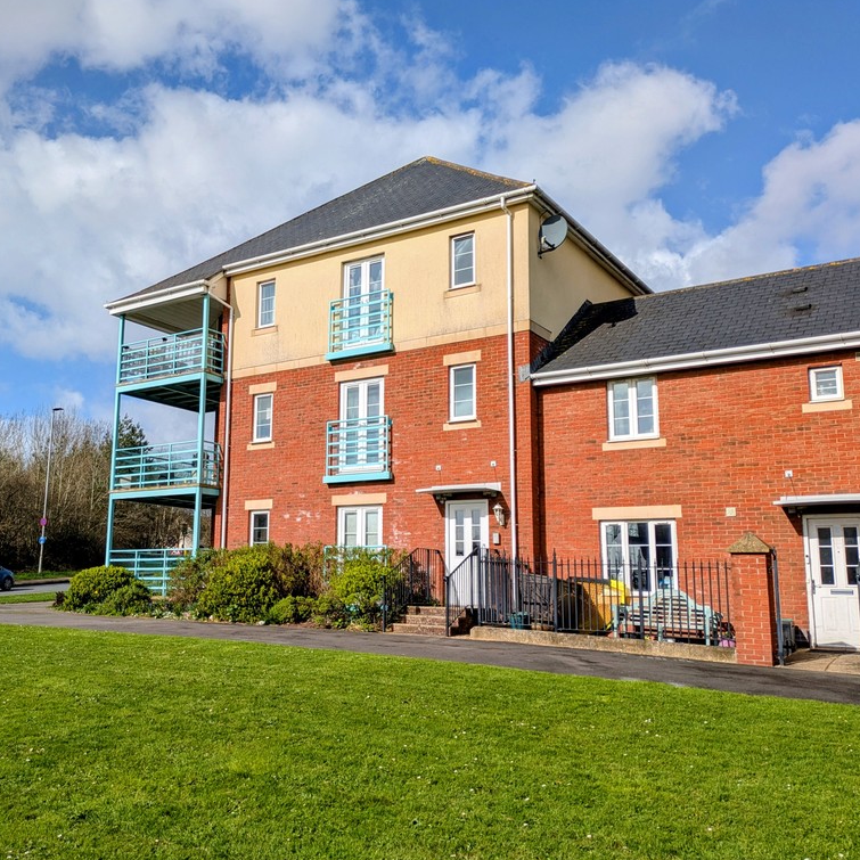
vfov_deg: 54.0
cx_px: 337
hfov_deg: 53.6
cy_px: 435
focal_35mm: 30
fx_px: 843
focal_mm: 5.43
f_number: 1.89
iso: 45
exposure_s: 1/3378
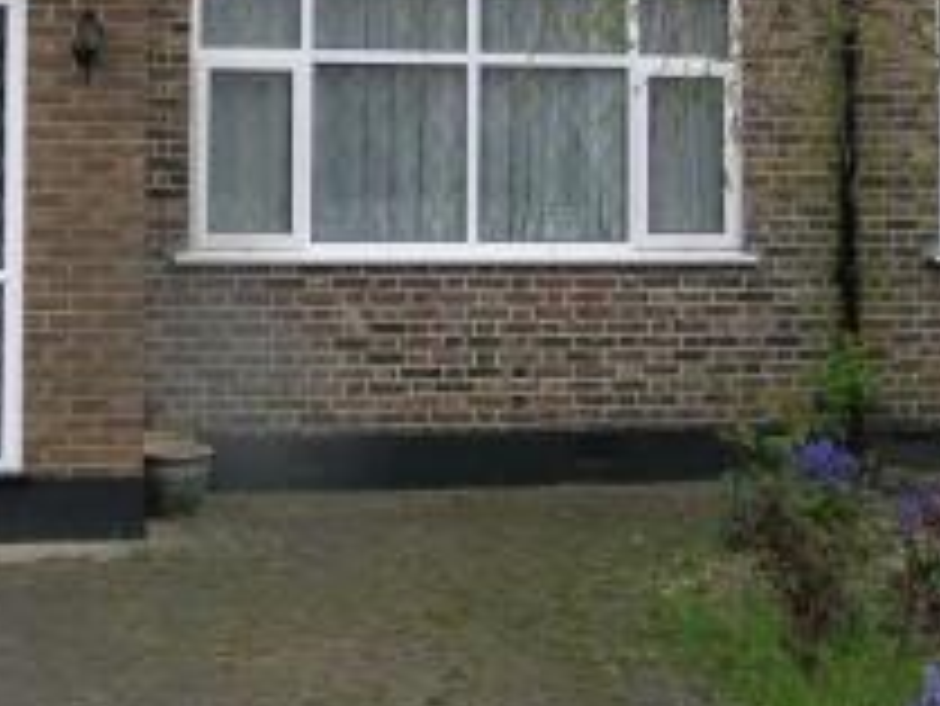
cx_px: 52
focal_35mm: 78
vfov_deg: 18.4
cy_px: -11
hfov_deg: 24.1
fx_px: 2119
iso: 50
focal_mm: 5.8
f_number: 5.6
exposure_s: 1/210
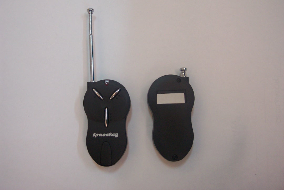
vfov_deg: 35.1
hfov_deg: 50.7
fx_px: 300
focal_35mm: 38
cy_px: 95
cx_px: 142
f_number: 2.8
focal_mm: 8
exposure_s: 1/30
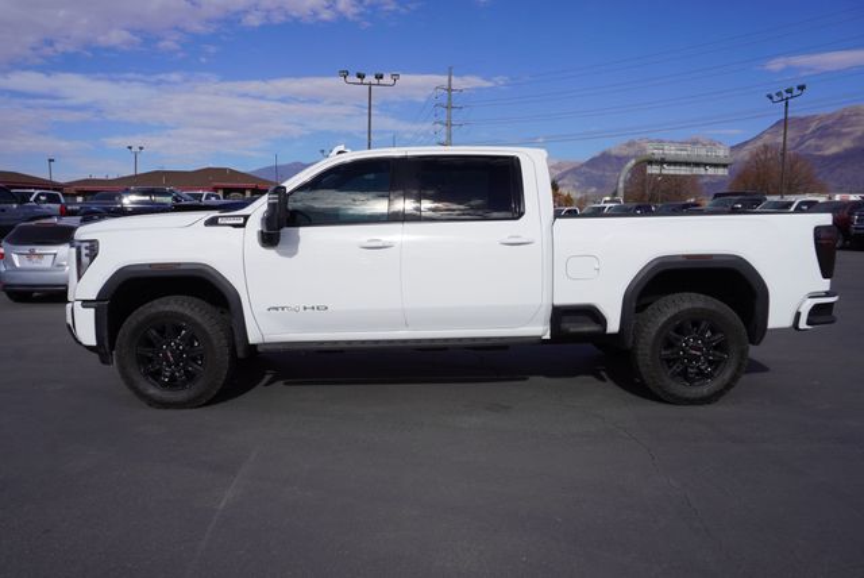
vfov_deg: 45.8
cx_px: 432
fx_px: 685
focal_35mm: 28
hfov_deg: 64.5
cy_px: 289
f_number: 10
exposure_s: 1/320
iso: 100
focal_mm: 19
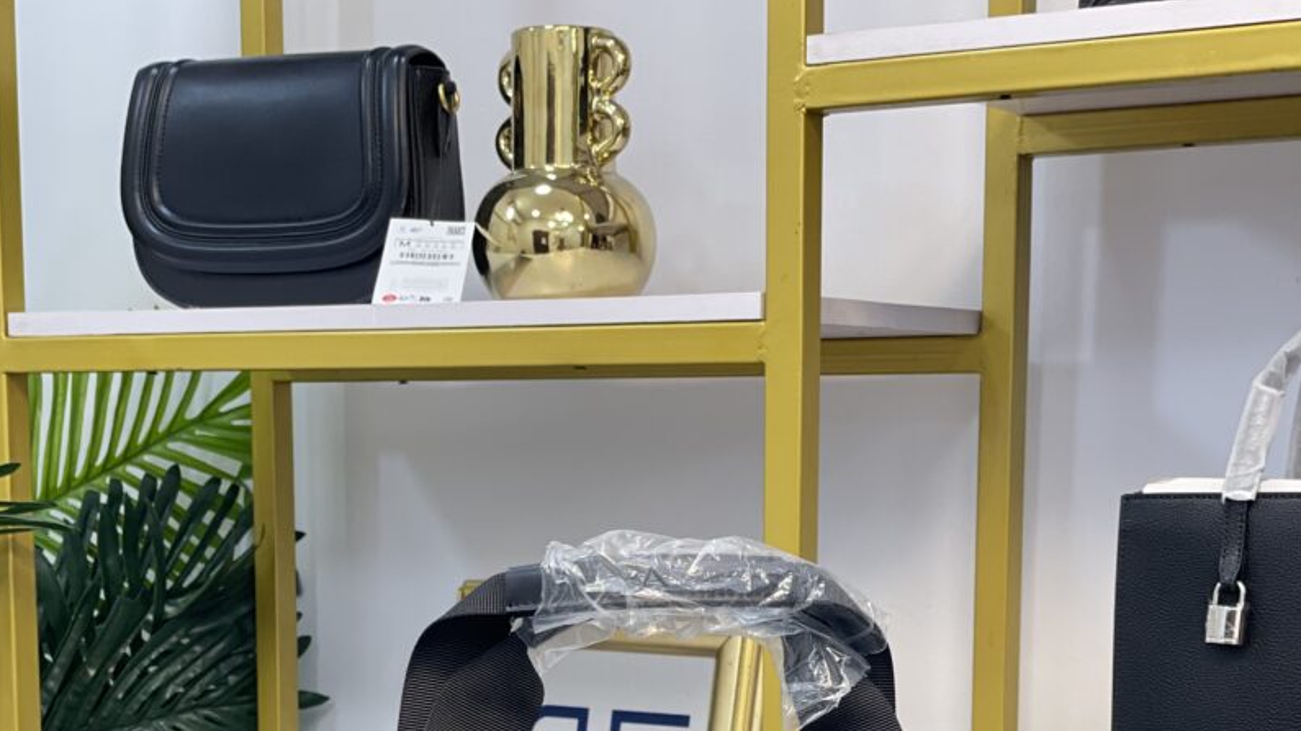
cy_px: 871
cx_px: 650
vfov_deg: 15.3
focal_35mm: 76
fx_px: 2622
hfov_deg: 27.9
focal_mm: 6
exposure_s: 1/100
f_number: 2
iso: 80
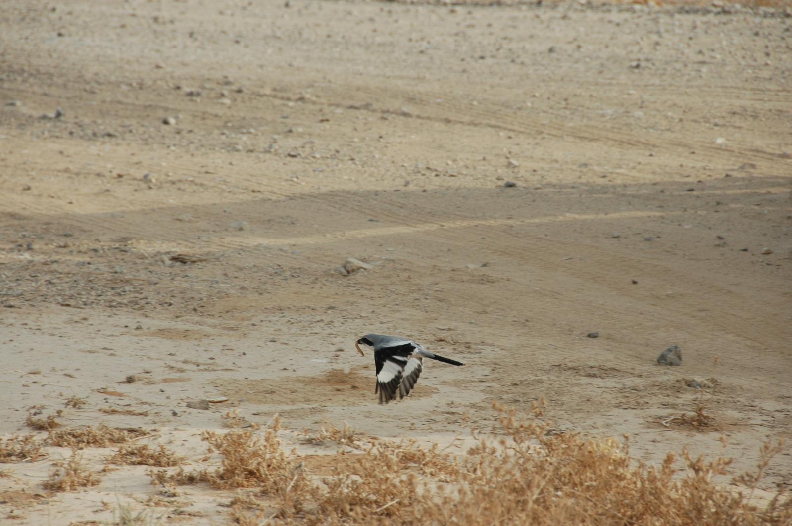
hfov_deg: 6.9
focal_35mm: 300
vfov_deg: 4.6
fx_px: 6593
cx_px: 396
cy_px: 263
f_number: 8
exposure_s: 1/1000
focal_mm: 200
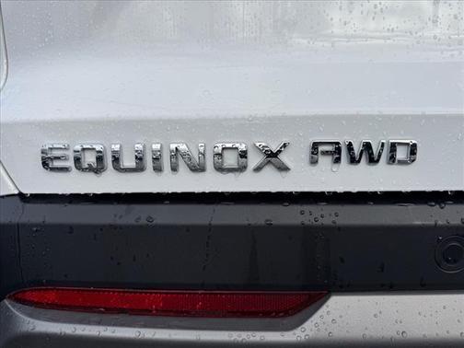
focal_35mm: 24
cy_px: 174
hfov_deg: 71.6
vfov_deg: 56.8
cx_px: 232
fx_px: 322
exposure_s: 1/3584
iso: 80
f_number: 1.78
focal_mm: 6.76
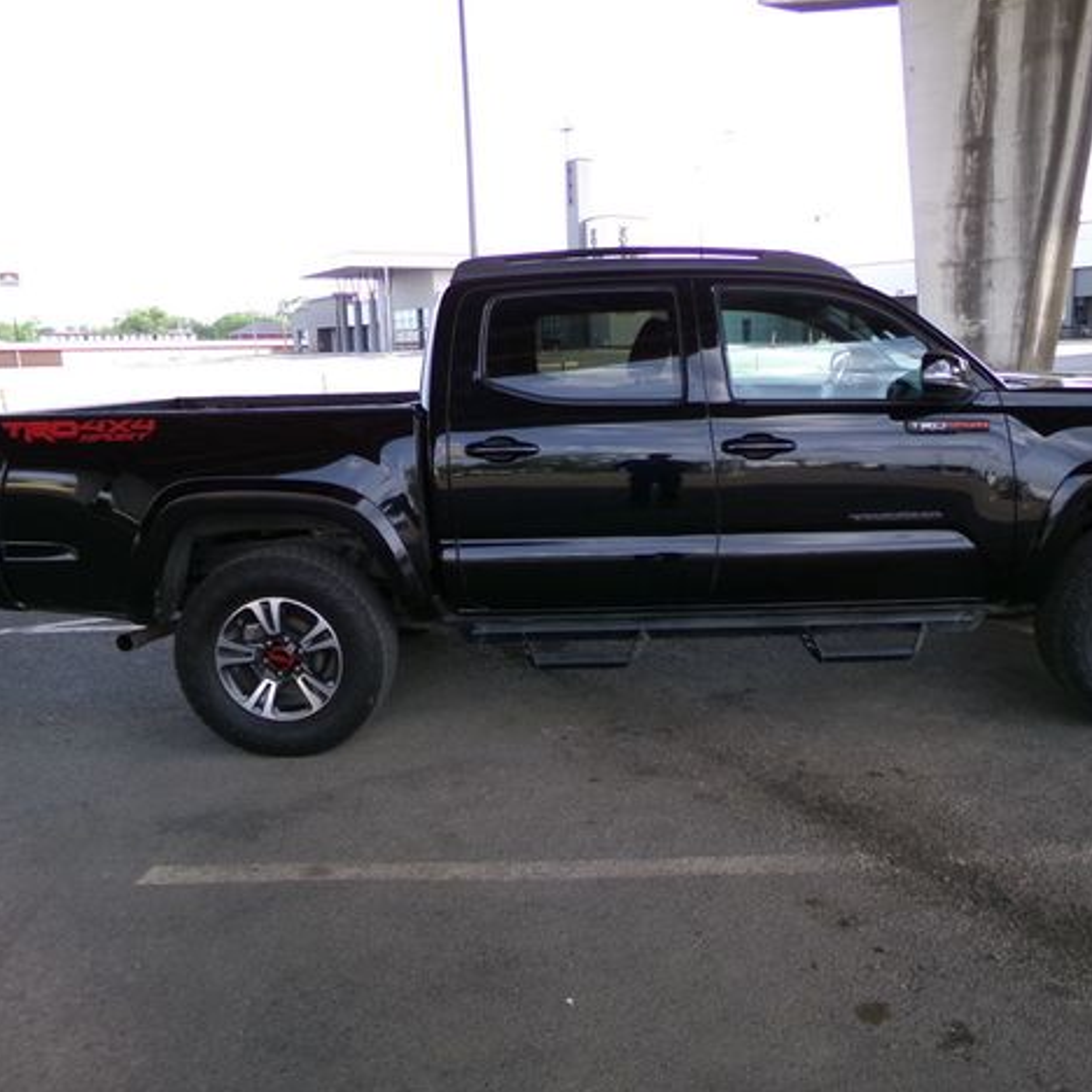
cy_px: 539
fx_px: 1035
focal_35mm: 29
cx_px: 653
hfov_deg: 55.2
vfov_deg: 55.6
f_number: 3.7
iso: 100
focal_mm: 4.3
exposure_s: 1/120
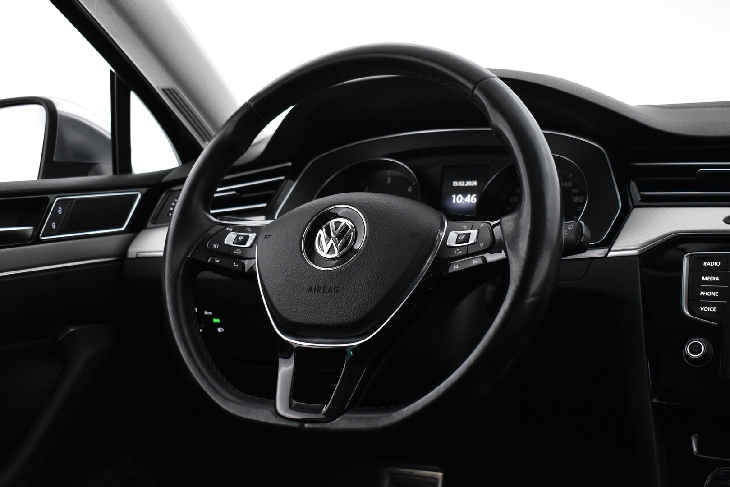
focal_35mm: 46
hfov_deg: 42.3
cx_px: 365
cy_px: 244
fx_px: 943
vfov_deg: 29.0
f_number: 4.2
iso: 3200
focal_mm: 31
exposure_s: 1/60
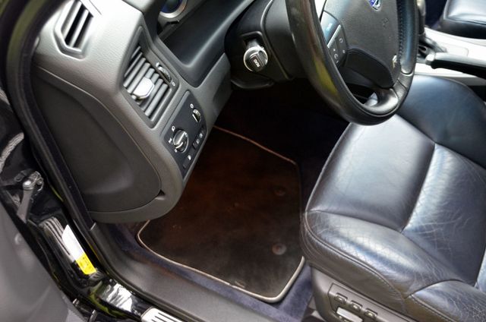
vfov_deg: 36.7
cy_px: 161
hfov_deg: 53.2
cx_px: 243
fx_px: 485
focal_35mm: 36
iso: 1100
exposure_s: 1/30
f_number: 4
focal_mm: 24
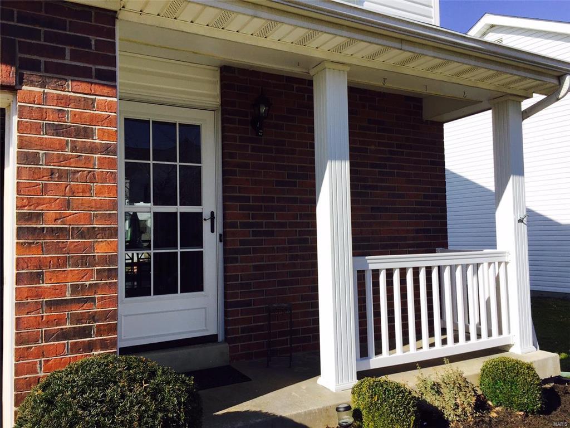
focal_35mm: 29
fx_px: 478
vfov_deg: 48.2
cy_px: 214
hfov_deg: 61.7
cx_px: 285
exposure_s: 1/2083
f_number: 2.2
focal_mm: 4.15
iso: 32
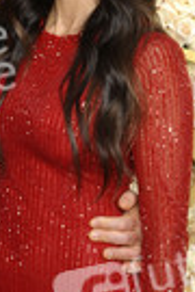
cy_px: 186
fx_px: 2291
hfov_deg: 4.9
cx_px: -31
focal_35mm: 282
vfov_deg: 7.3
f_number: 13
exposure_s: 1/250
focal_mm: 95
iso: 1000
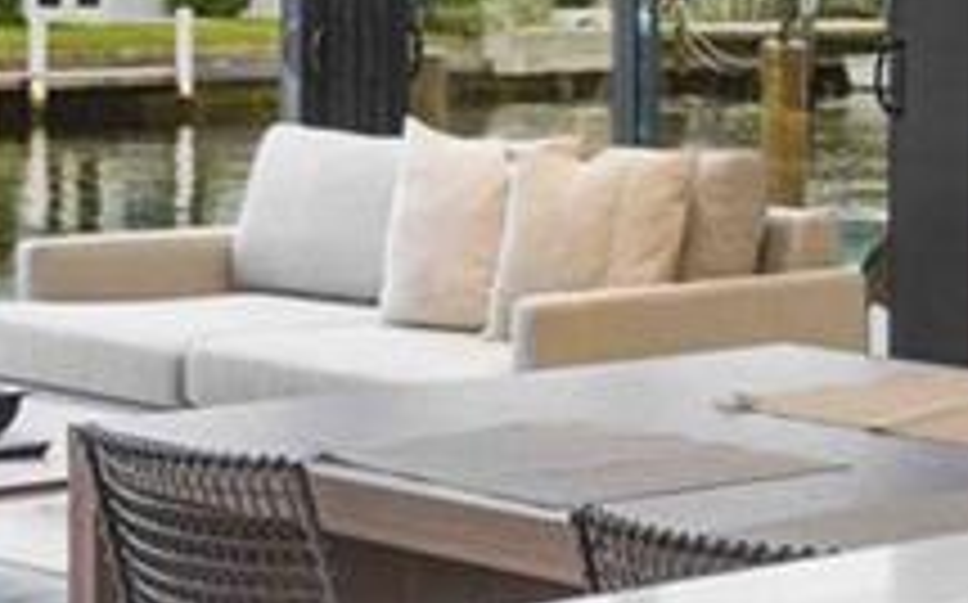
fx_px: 3401
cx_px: 1328
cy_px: -20
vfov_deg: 10.0
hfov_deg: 15.3
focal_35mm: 129
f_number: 5.6
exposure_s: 1
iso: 100
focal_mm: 17
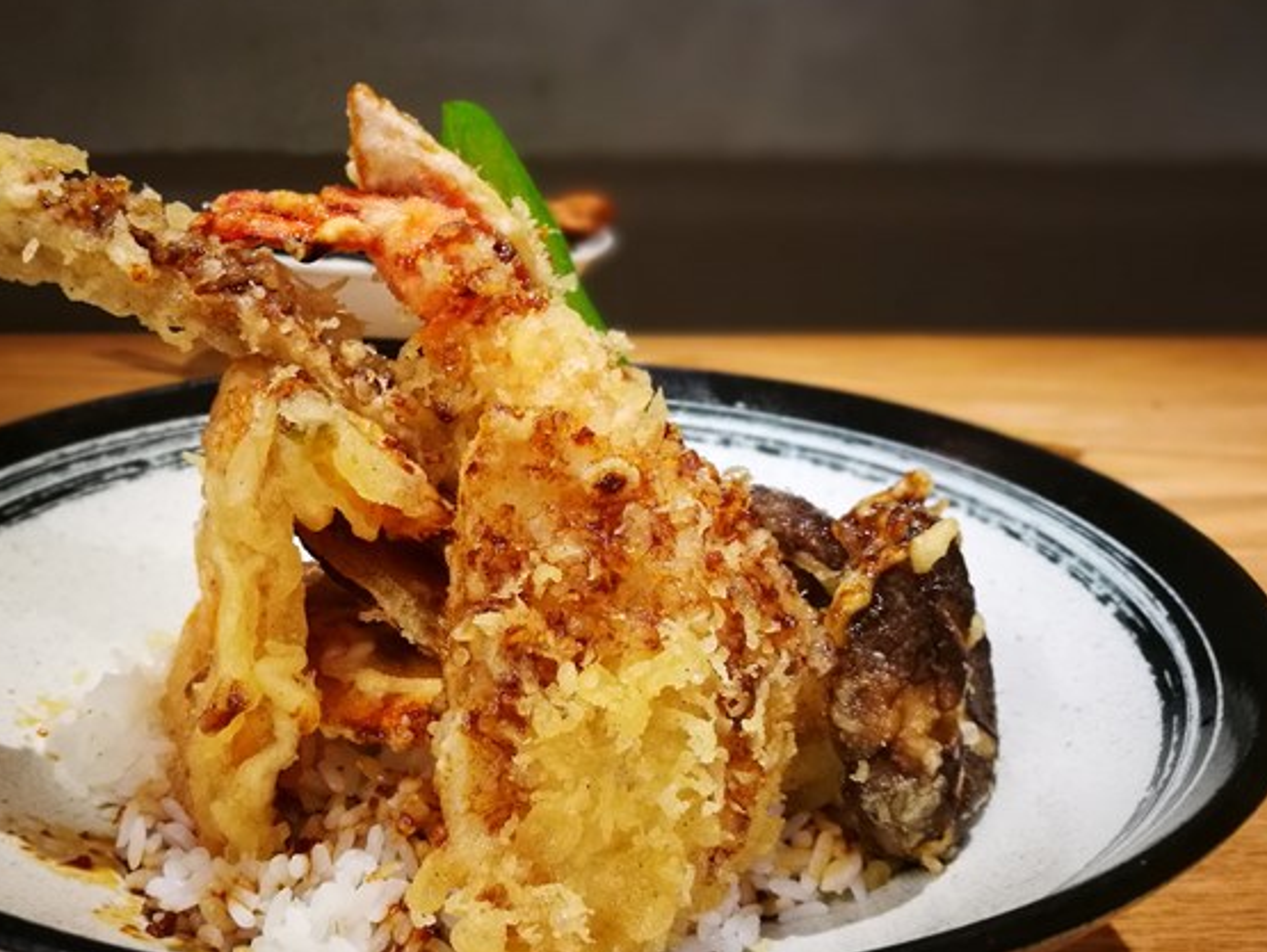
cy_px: 477
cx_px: 493
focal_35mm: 35
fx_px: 1282
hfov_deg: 52.2
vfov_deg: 40.7
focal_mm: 4.5
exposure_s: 1/24
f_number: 4
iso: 400
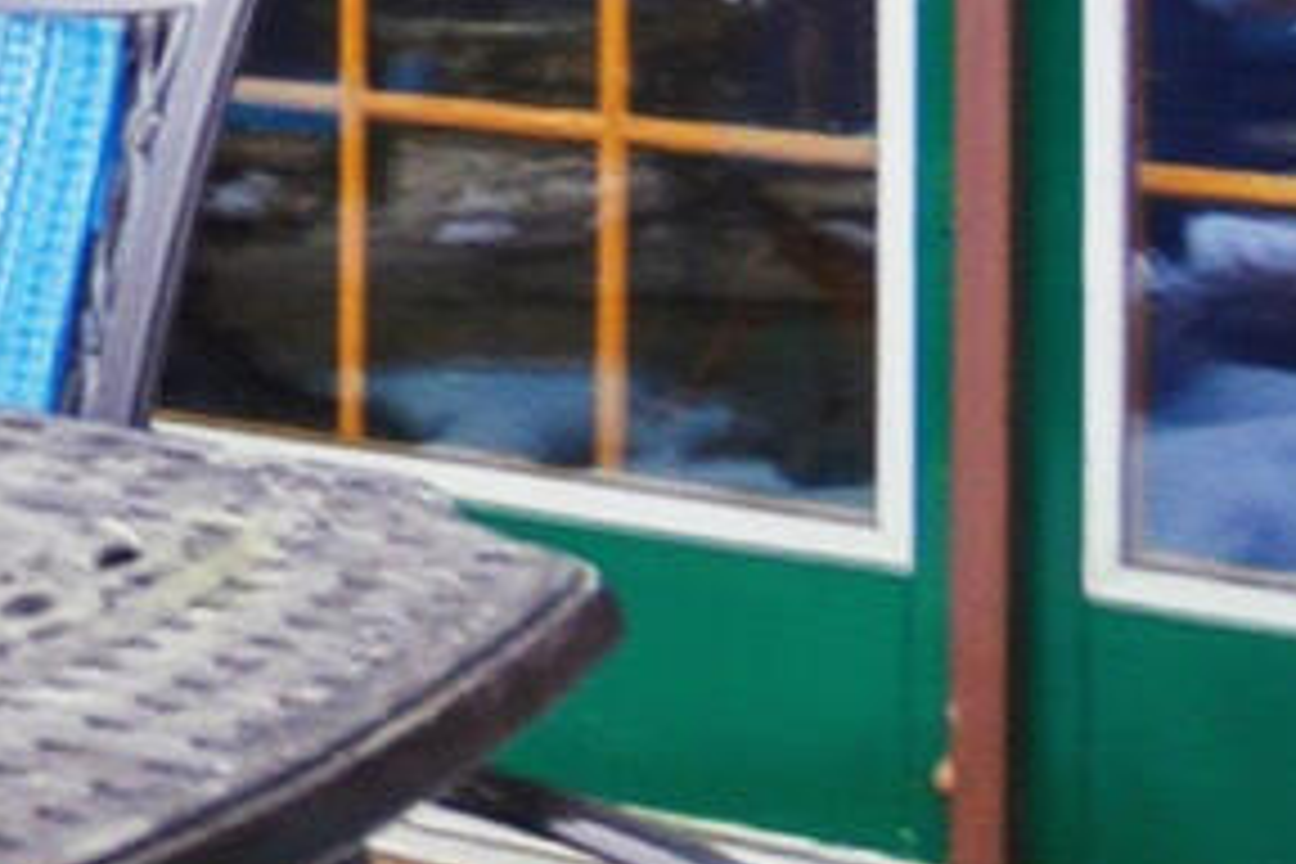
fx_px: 3744
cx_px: -1449
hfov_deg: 15.1
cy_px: -533
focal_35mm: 104
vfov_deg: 12.4
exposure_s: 1/4000
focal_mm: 10
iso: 125
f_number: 5.6
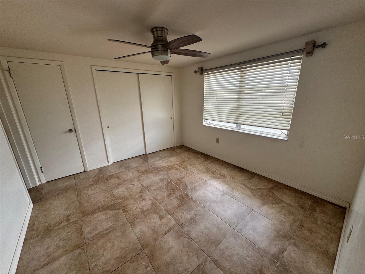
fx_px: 148
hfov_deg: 102.1
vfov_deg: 85.7
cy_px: 137
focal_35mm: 14
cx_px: 182
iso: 64
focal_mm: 2.22
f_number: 2.2
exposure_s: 1/99
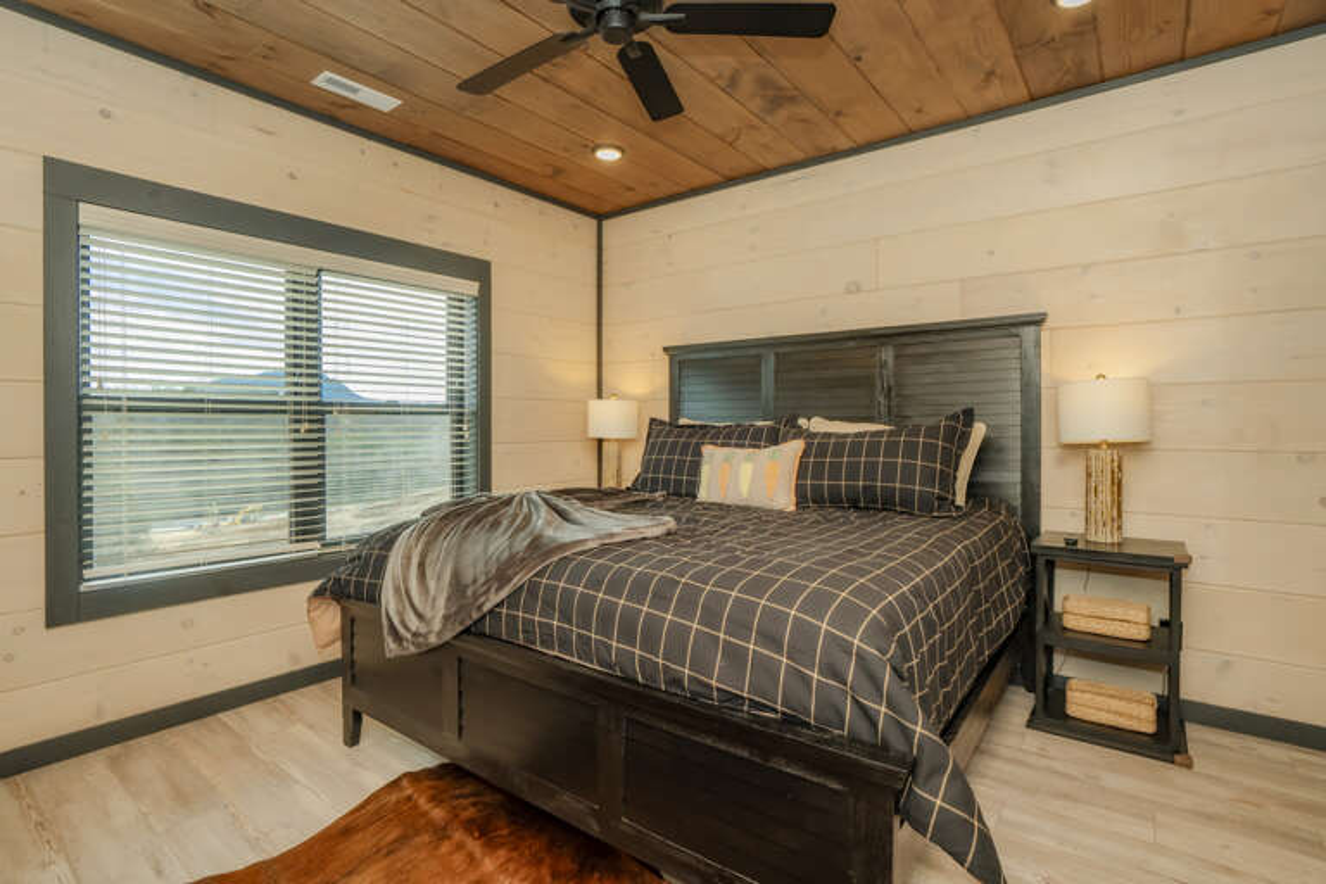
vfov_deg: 73.7
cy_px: 442
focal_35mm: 16
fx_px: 589
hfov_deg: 96.7
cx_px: 663
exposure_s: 1/100
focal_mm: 16
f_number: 8
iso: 400
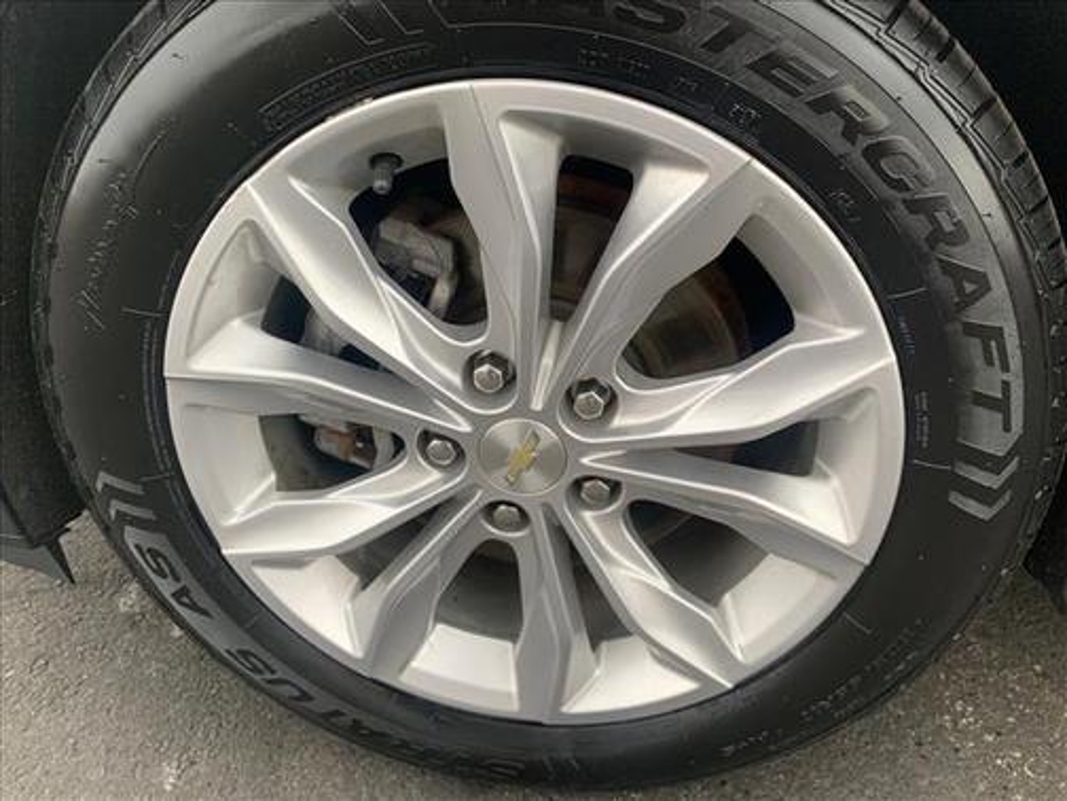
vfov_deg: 53.1
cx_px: 534
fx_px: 801
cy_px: 400
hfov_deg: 67.3
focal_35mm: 26
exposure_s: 1/98
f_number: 1.8
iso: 100
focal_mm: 4.25
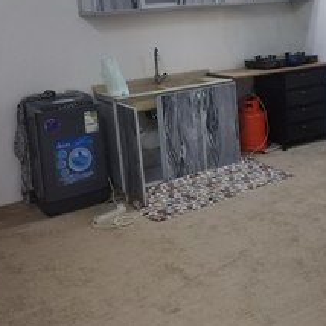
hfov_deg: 34.1
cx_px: 238
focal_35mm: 49
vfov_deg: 34.0
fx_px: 522
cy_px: 85
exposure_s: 1/30
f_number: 1.8
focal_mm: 6.24
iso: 877
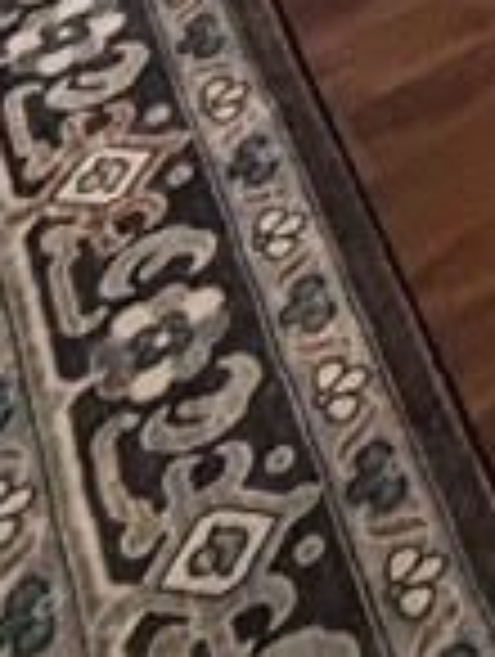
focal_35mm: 98
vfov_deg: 12.7
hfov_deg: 11.0
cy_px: -1102
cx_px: 1400
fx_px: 1863
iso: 1000
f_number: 2.2
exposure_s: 1/60
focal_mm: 2.22
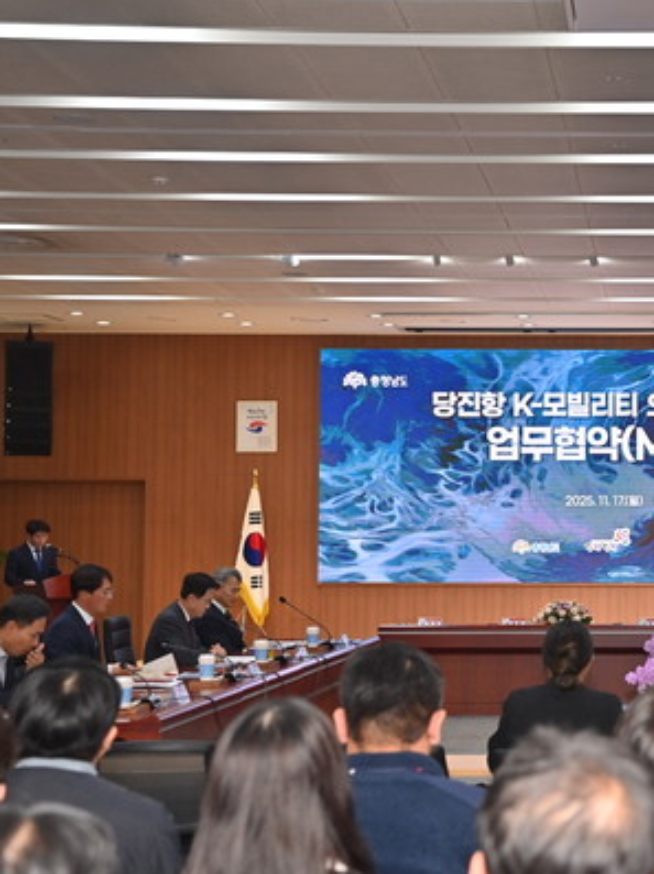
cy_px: 438
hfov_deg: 18.0
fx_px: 2019
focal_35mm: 80
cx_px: 643
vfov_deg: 24.4
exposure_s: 1/200
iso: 800
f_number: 5
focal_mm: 55
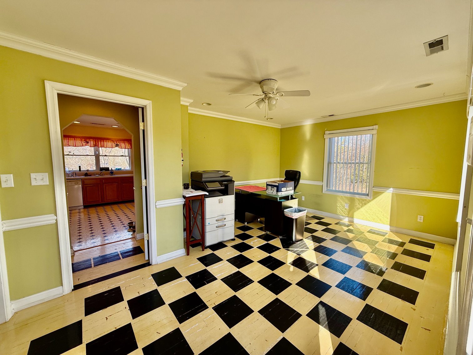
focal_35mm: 14
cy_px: 178
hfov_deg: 102.1
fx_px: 191
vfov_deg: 85.7
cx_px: 236
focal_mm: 2.22
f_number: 2.2
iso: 64
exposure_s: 1/154
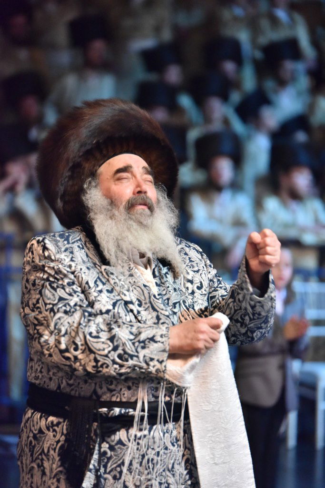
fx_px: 2233
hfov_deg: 8.3
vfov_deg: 12.5
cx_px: 162
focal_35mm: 165
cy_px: 244
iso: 4000
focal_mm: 165
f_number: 2.8
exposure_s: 1/160
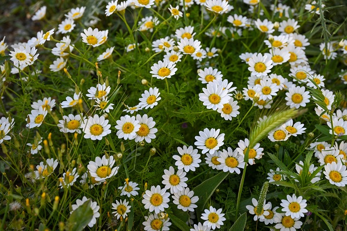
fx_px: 376
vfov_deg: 34.2
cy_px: 116
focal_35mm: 39
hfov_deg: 49.6
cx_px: 174
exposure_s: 1/320
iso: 200
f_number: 5.6
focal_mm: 39
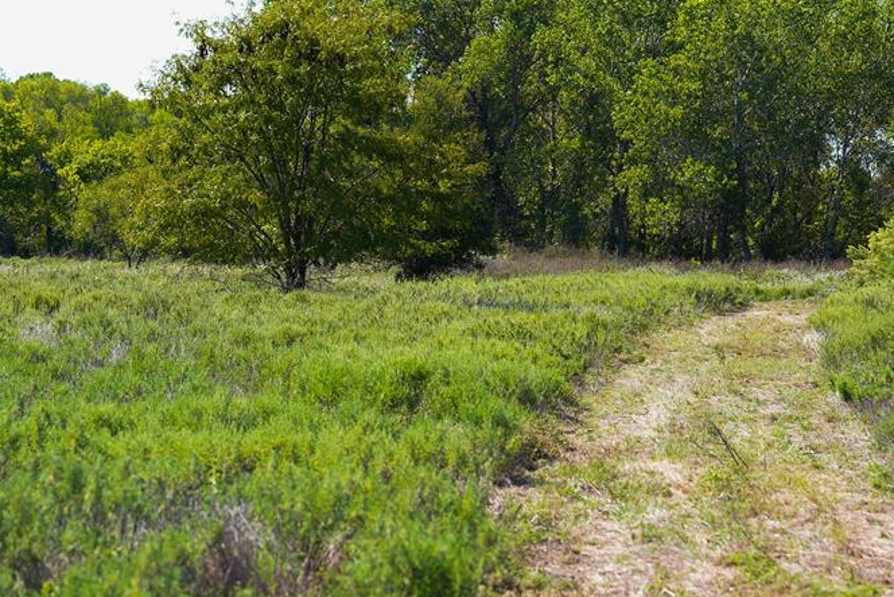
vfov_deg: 12.7
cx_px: 493
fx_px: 2682
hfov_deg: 18.9
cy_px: 216
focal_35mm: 108
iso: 160
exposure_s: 1/640
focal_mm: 70
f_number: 4
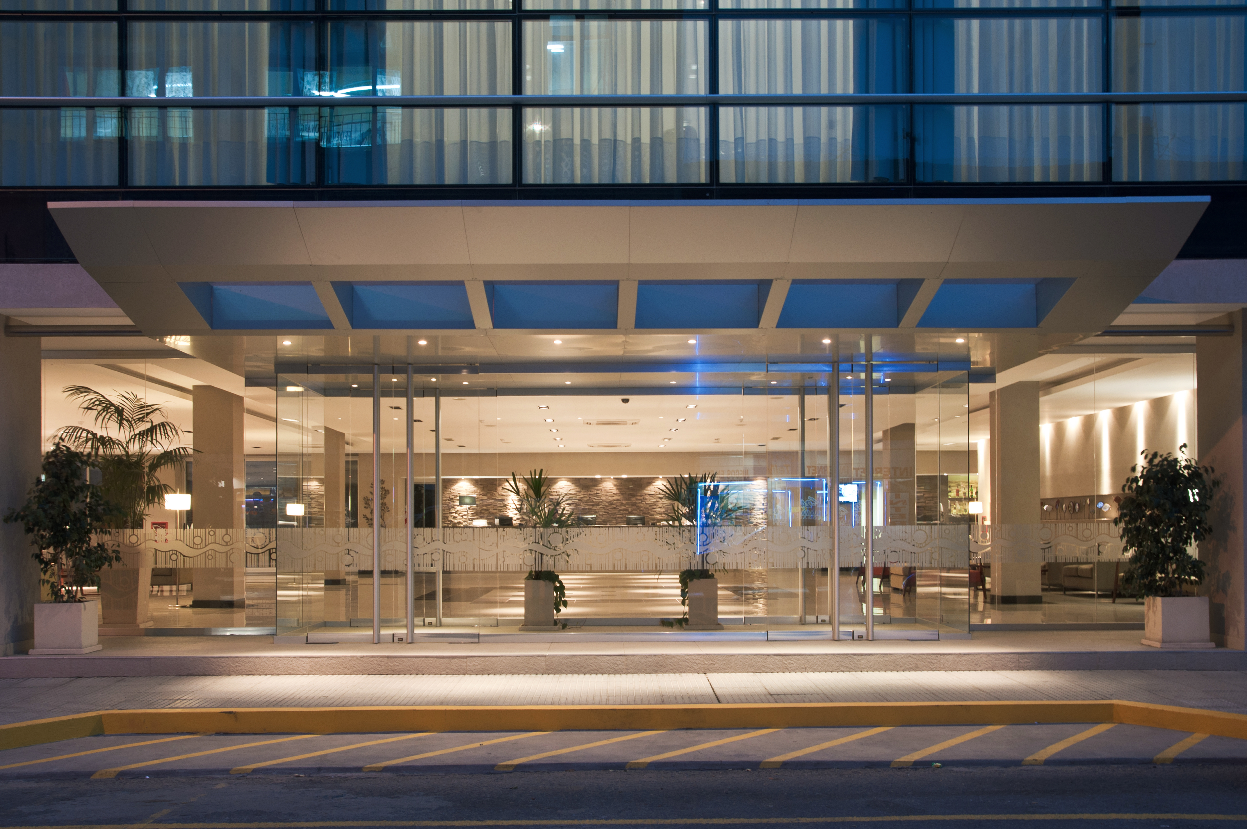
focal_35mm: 36
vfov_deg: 36.8
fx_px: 1245
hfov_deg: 53.2
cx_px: 624
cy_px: 414
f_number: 10
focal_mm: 24
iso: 200
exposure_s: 1.3
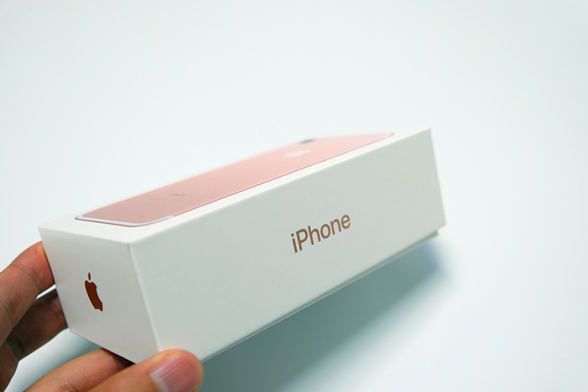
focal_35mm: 38
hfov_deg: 50.7
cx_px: 294
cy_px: 196
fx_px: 620
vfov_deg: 35.0
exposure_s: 1/34
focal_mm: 25.4
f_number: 4
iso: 800
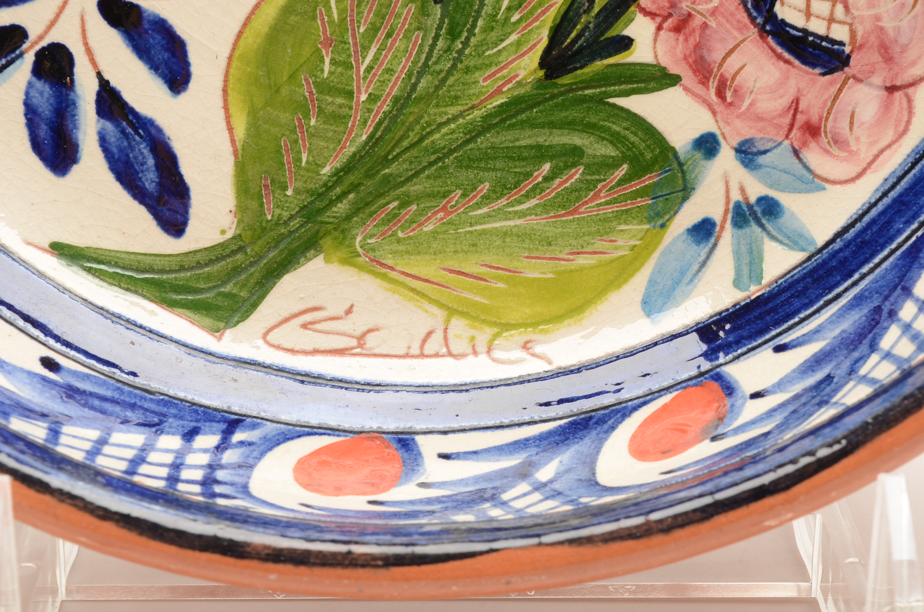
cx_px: 462
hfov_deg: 24.7
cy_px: 306
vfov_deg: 16.5
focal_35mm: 82
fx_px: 2113
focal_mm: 55
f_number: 20
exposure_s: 1/160
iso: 100
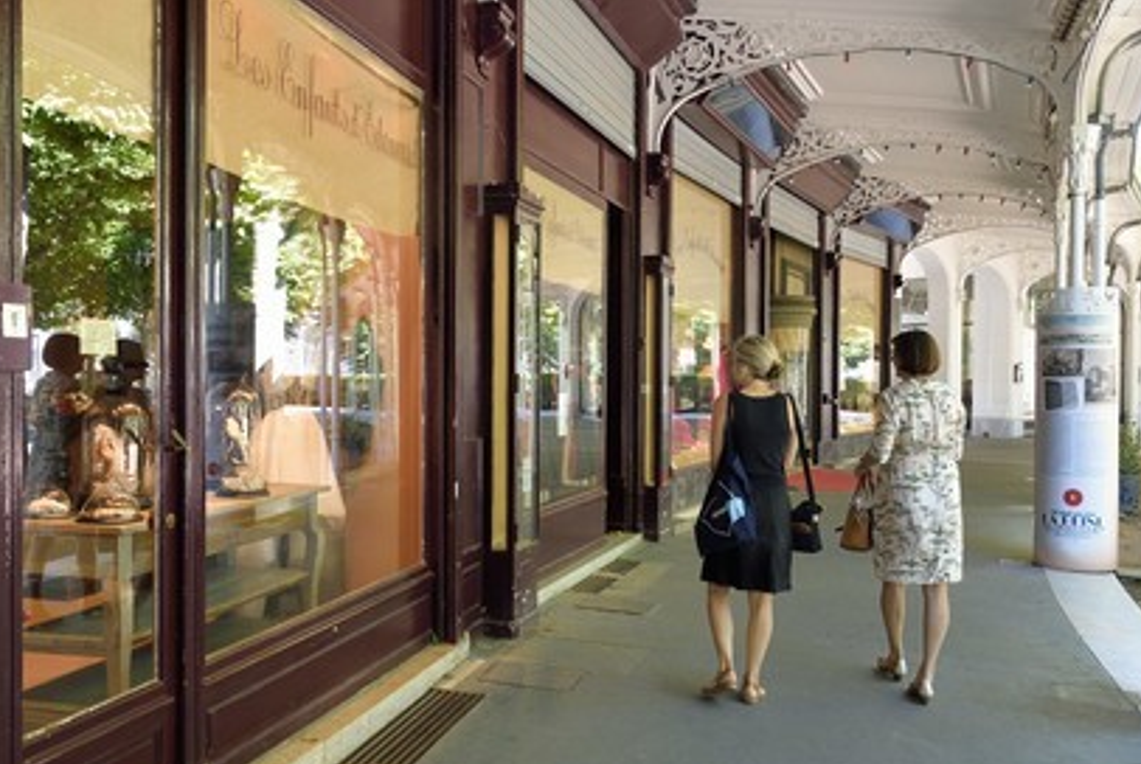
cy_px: 390
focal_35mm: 33
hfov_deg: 57.1
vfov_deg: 40.1
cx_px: 561
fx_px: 1047
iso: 1250
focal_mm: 32
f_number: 8
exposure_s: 1/80
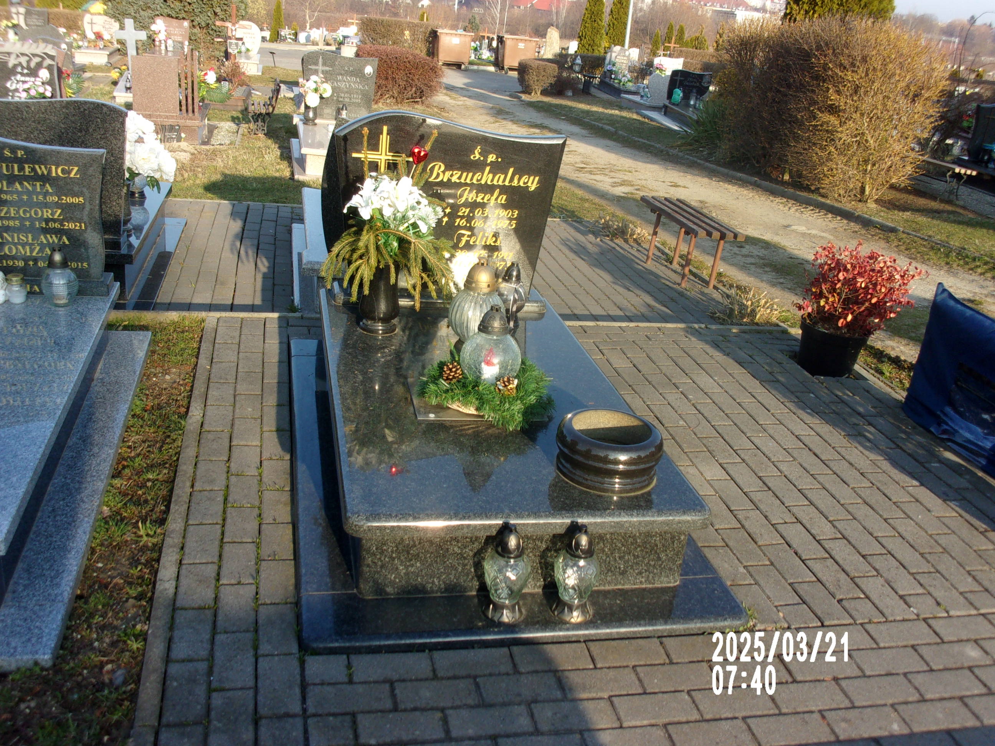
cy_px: 373
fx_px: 1035
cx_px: 498
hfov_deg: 51.4
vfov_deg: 39.7
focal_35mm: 36
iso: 80
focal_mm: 6.4
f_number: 4.5
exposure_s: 1/200
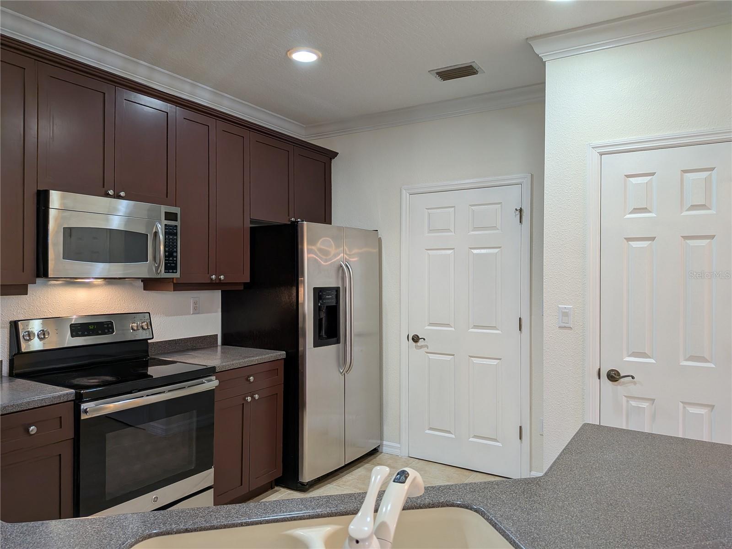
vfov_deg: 56.8
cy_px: 274
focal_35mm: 24
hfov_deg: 71.6
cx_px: 366
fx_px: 508
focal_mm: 4.53
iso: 34
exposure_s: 1/100
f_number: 1.7
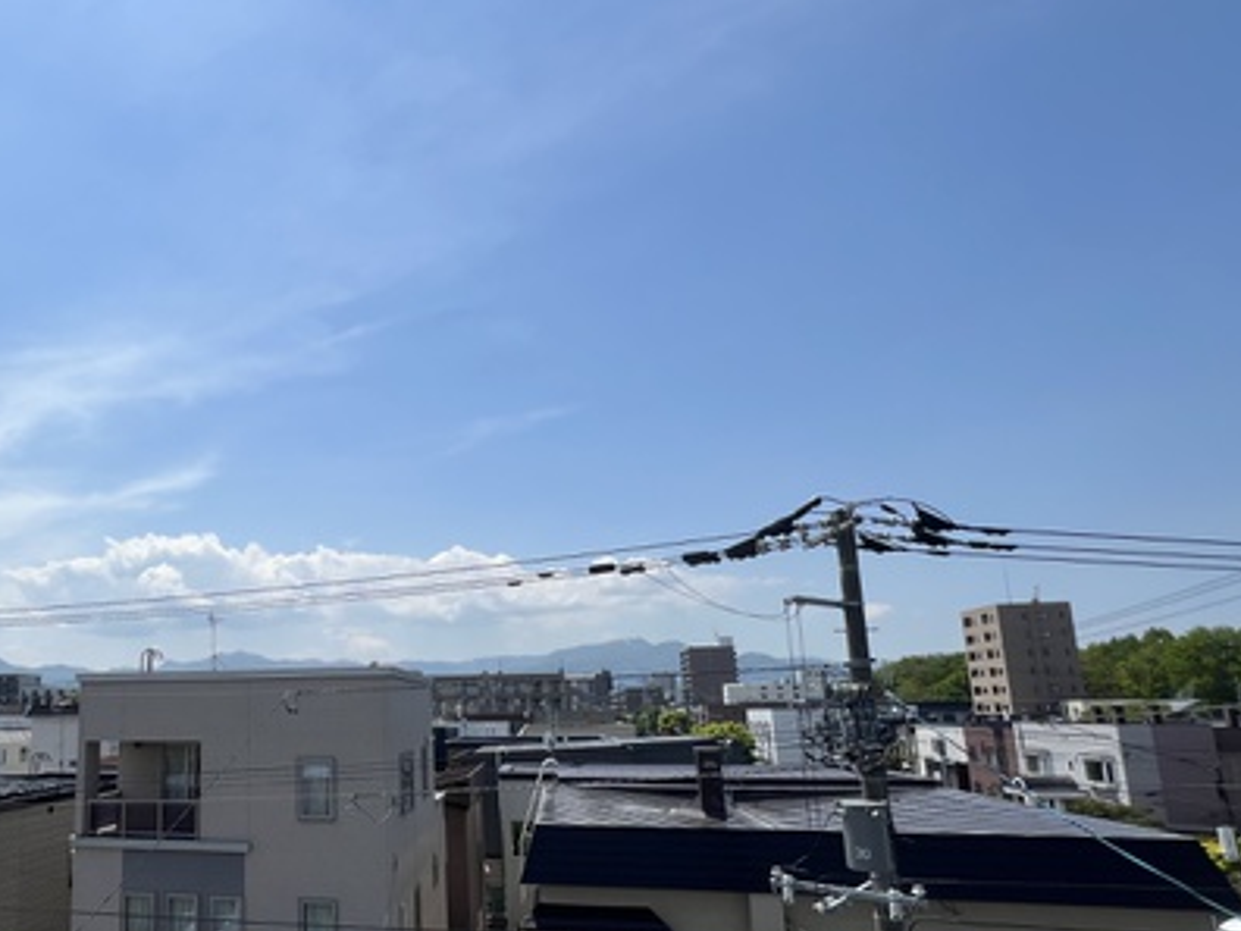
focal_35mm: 23
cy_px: 547
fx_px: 825
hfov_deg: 69.3
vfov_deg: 58.5
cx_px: 317
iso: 32
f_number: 1.8
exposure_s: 1/3650
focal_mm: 1.57
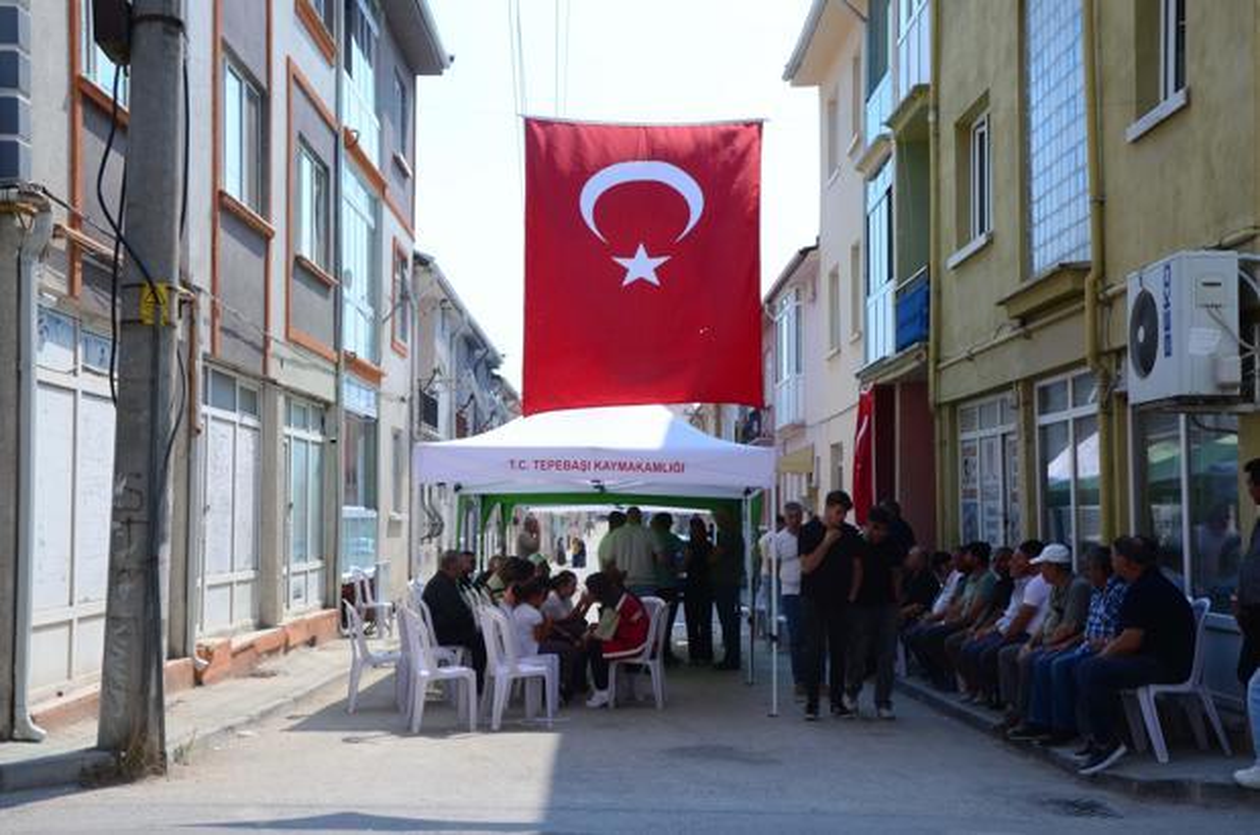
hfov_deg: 41.2
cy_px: 418
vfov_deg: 28.0
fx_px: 1677
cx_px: 630
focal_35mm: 48
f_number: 13
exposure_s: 1/160
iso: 200
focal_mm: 32
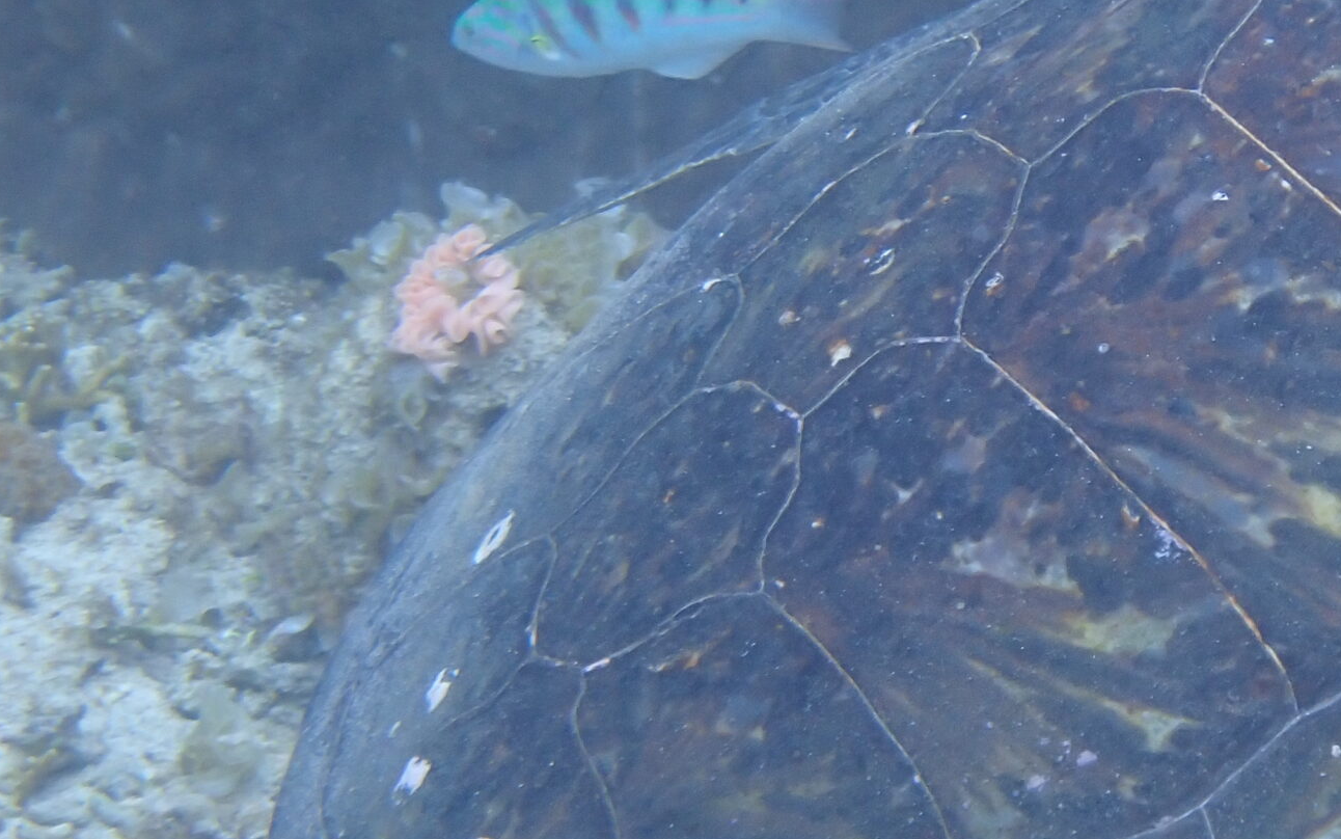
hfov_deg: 10.0
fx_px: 7676
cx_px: 1103
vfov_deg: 6.2
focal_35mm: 210
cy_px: 190
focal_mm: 18
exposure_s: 1/160
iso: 200
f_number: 4.9
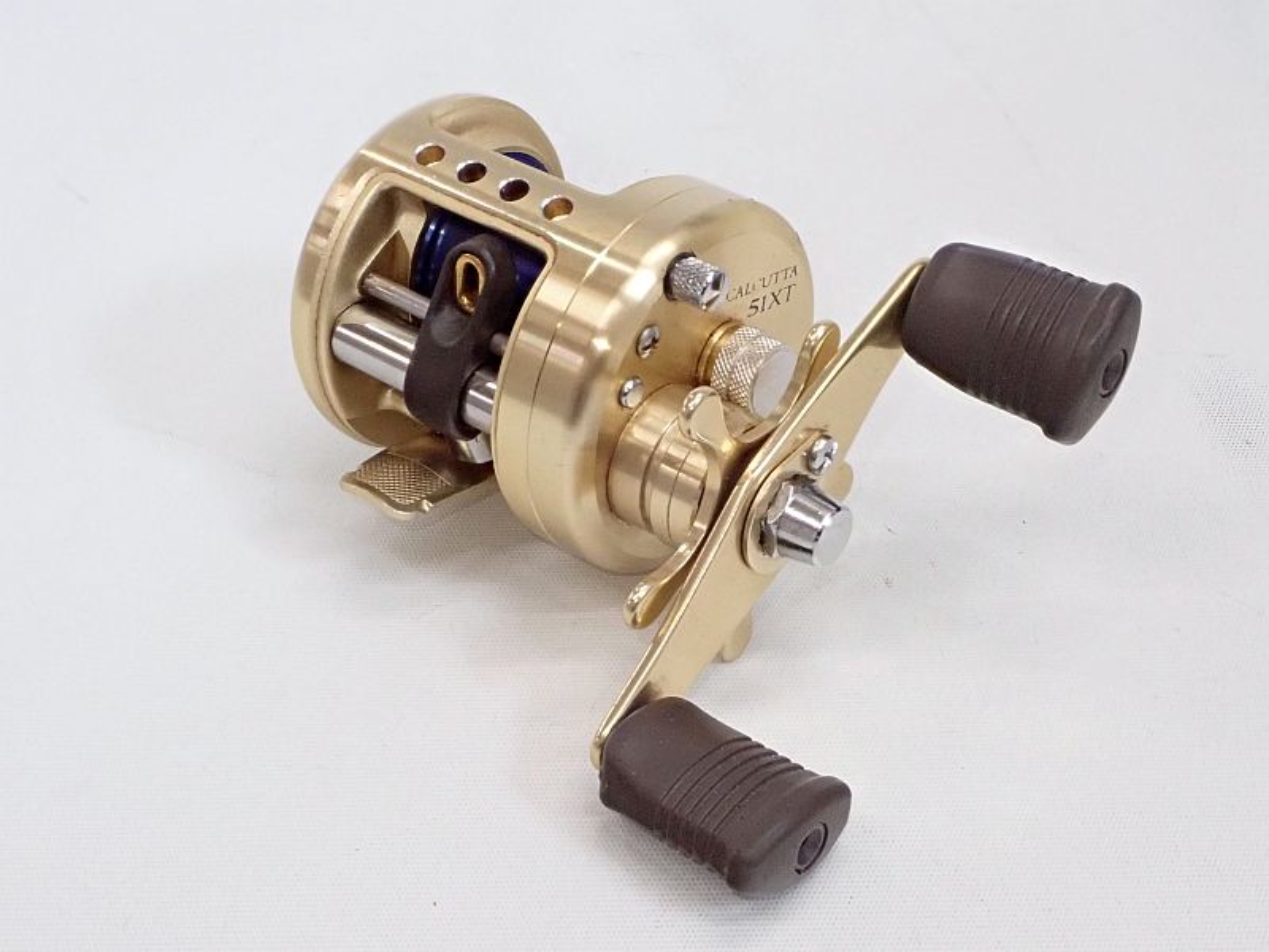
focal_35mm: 57
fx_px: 2090
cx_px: 634
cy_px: 476
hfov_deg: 33.8
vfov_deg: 25.7
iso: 1250
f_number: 5
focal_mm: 10.29
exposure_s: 1/60
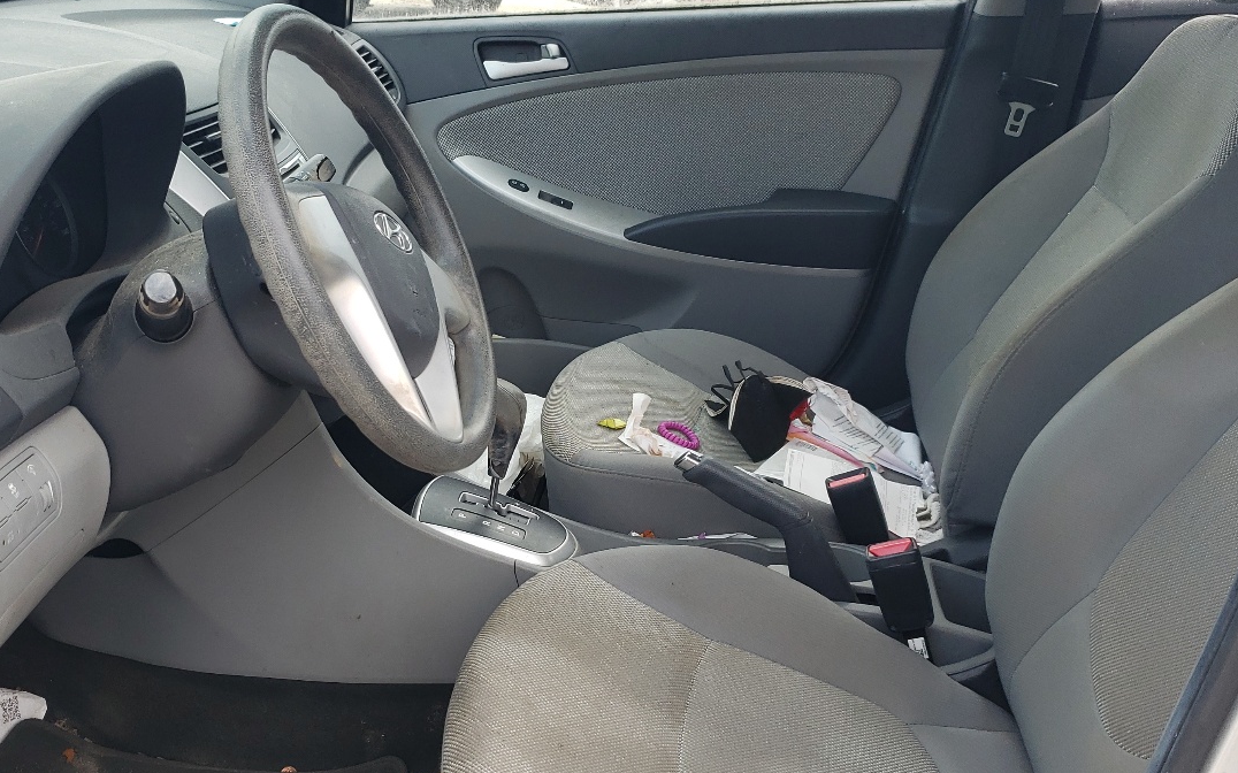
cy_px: 429
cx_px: 527
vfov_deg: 31.2
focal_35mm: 41
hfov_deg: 48.1
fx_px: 1383
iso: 50
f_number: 1.5
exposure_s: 1/370
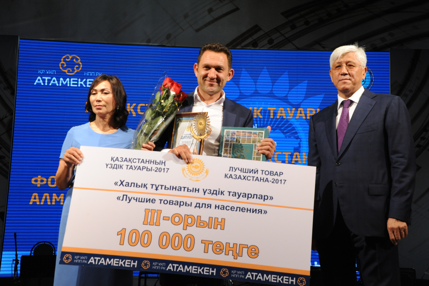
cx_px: 214
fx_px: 738
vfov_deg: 21.9
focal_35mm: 62
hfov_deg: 32.4
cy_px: 143
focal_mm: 62
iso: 3200
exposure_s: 1/160
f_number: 8
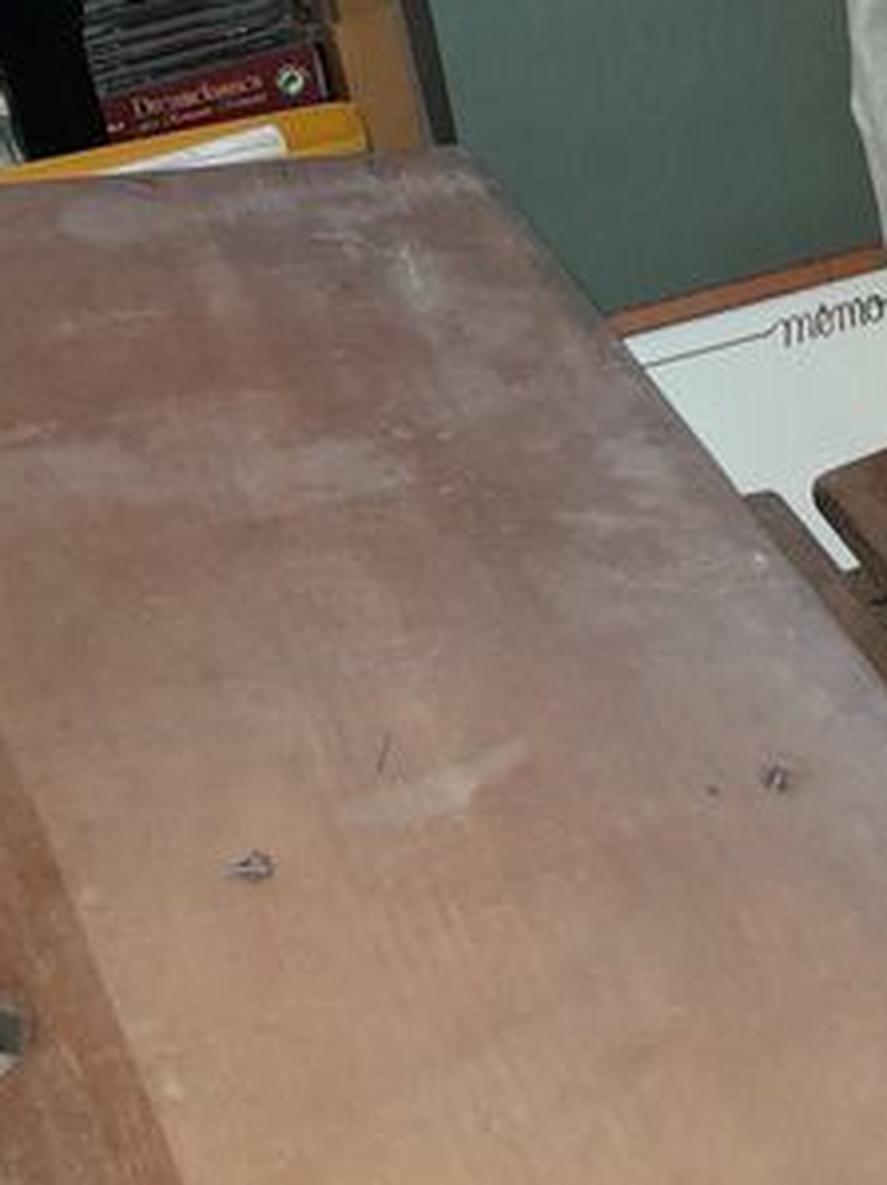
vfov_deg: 22.4
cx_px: 879
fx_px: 2874
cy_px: 1181
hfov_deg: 17.2
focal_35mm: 84
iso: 400
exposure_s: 1/33
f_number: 2
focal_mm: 4.6
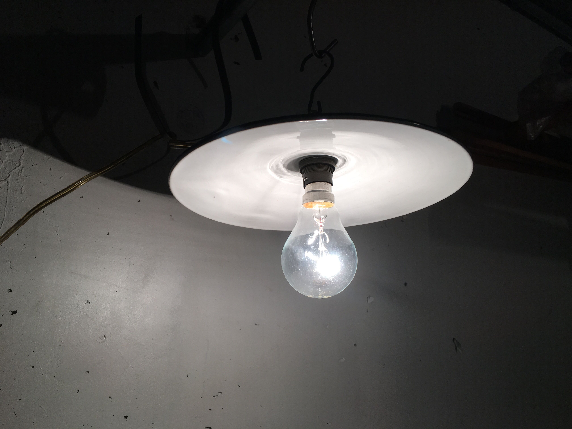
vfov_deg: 48.2
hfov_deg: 61.7
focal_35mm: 29
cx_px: 286
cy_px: 214
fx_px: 479
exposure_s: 1/158
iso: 25
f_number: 2.2
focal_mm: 4.15
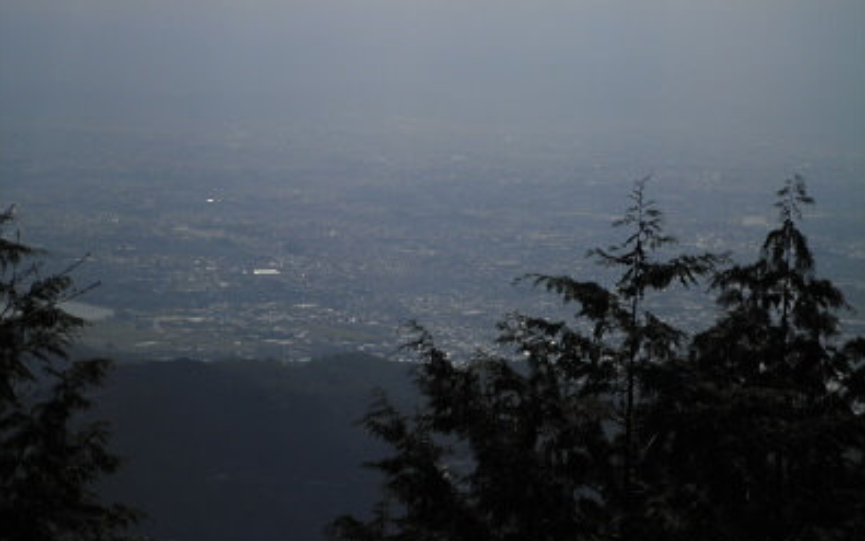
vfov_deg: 11.3
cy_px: 304
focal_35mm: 116
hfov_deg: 18.0
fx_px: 2735
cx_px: 434
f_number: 14.8
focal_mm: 19.6
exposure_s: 1/400
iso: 100
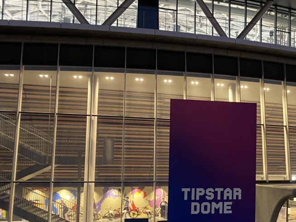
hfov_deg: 34.8
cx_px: 279
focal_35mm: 51
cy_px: 136
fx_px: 436
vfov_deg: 28.5
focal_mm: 4.25
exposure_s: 1/34
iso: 400
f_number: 1.8
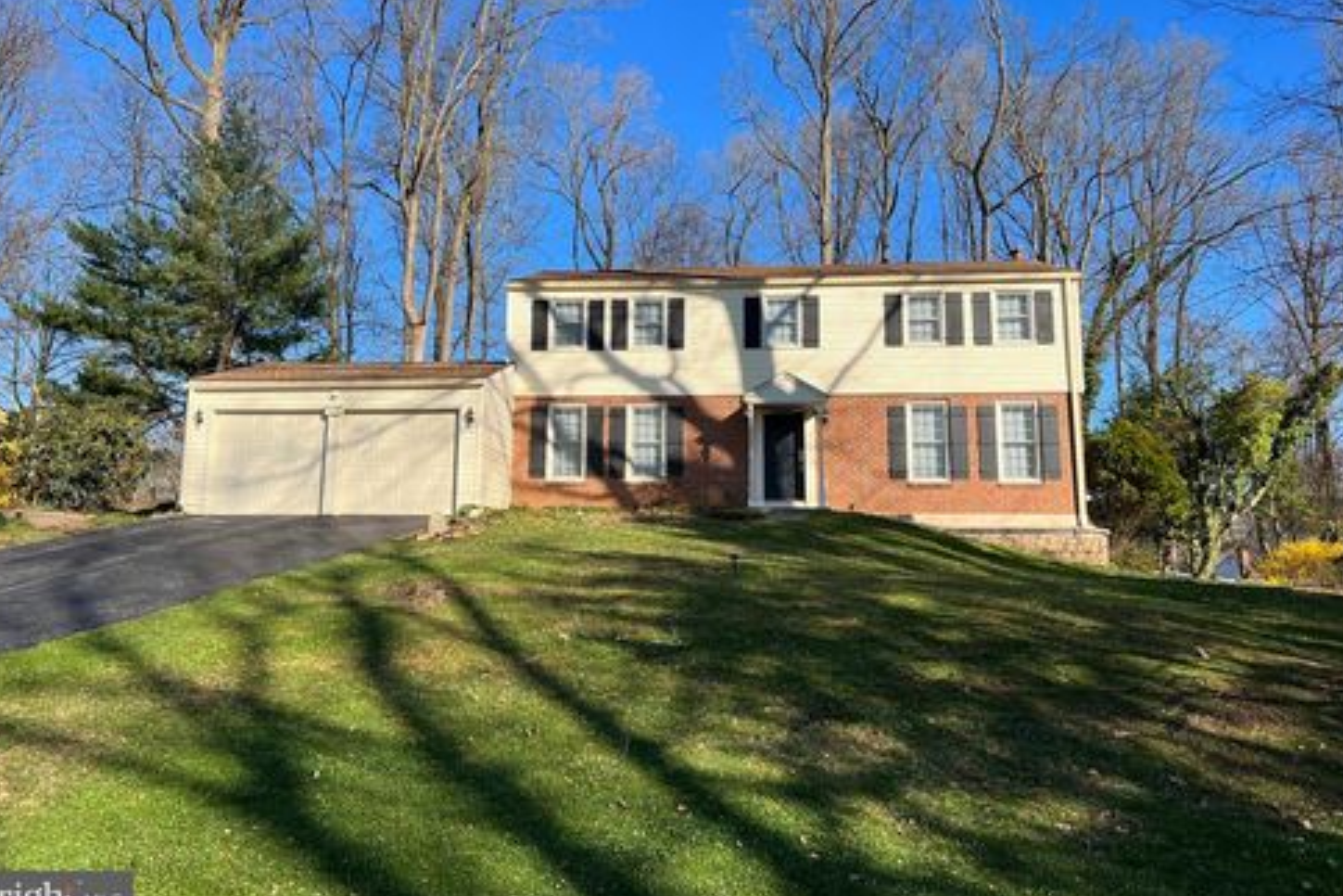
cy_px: 405
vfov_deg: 46.3
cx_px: 659
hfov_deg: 65.5
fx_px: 1044
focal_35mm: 28
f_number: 1.5
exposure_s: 1/2994
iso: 50
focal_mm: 5.7
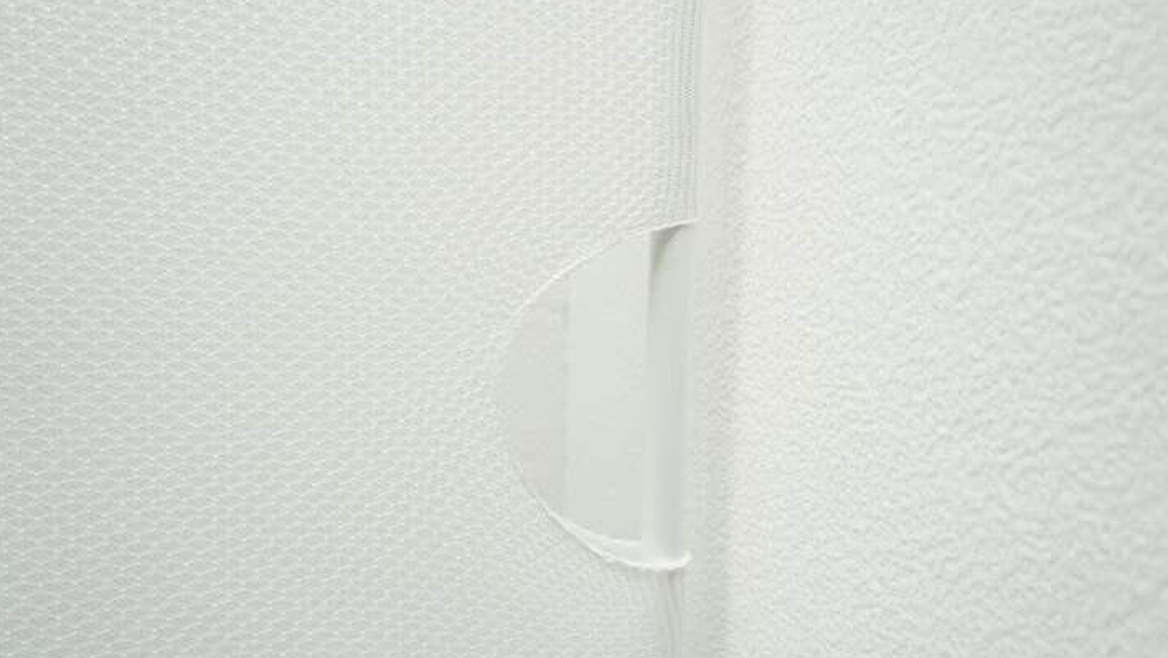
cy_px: 350
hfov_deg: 58.7
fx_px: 1039
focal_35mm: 34
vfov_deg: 35.1
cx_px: 589
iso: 125
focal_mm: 21
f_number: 4
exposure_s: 1/40
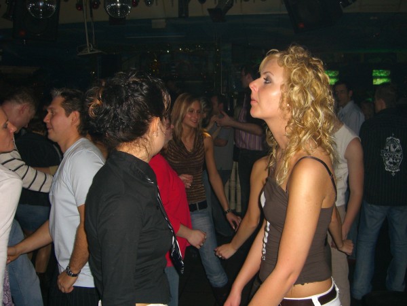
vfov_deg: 37.7
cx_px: 204
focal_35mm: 38
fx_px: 447
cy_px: 153
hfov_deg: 49.0
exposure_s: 1/60
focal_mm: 7.9
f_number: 2.8
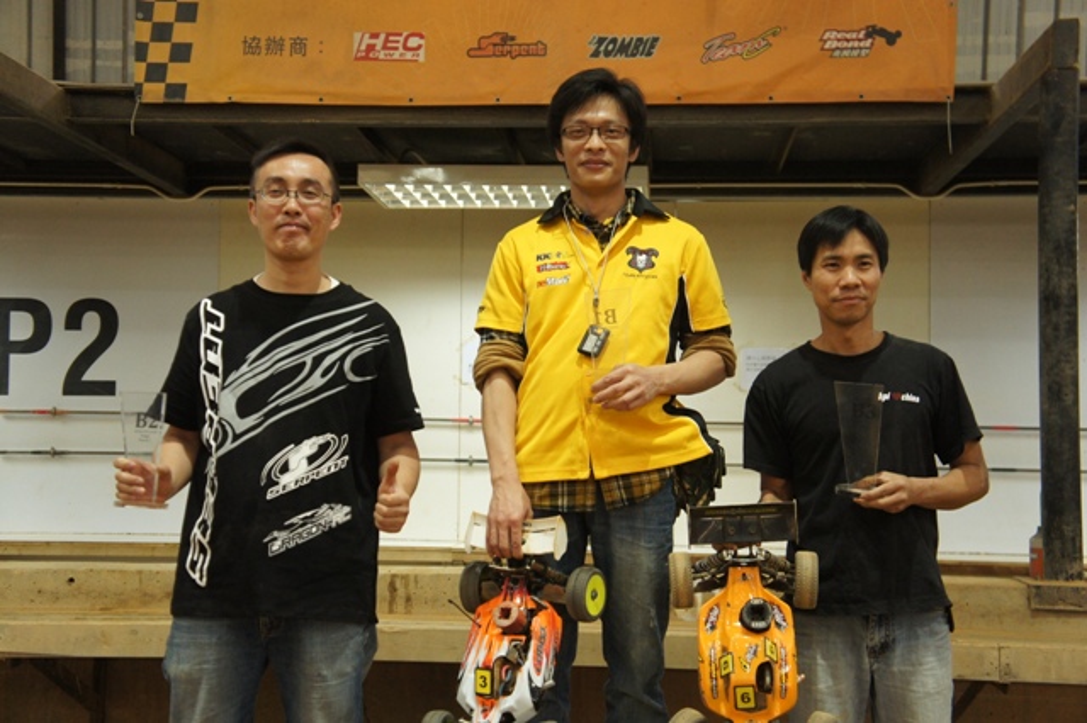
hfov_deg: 40.0
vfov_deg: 27.2
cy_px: 362
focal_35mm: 50
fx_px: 1494
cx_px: 544
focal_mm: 33
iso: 1000
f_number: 4.5
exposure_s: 1/60
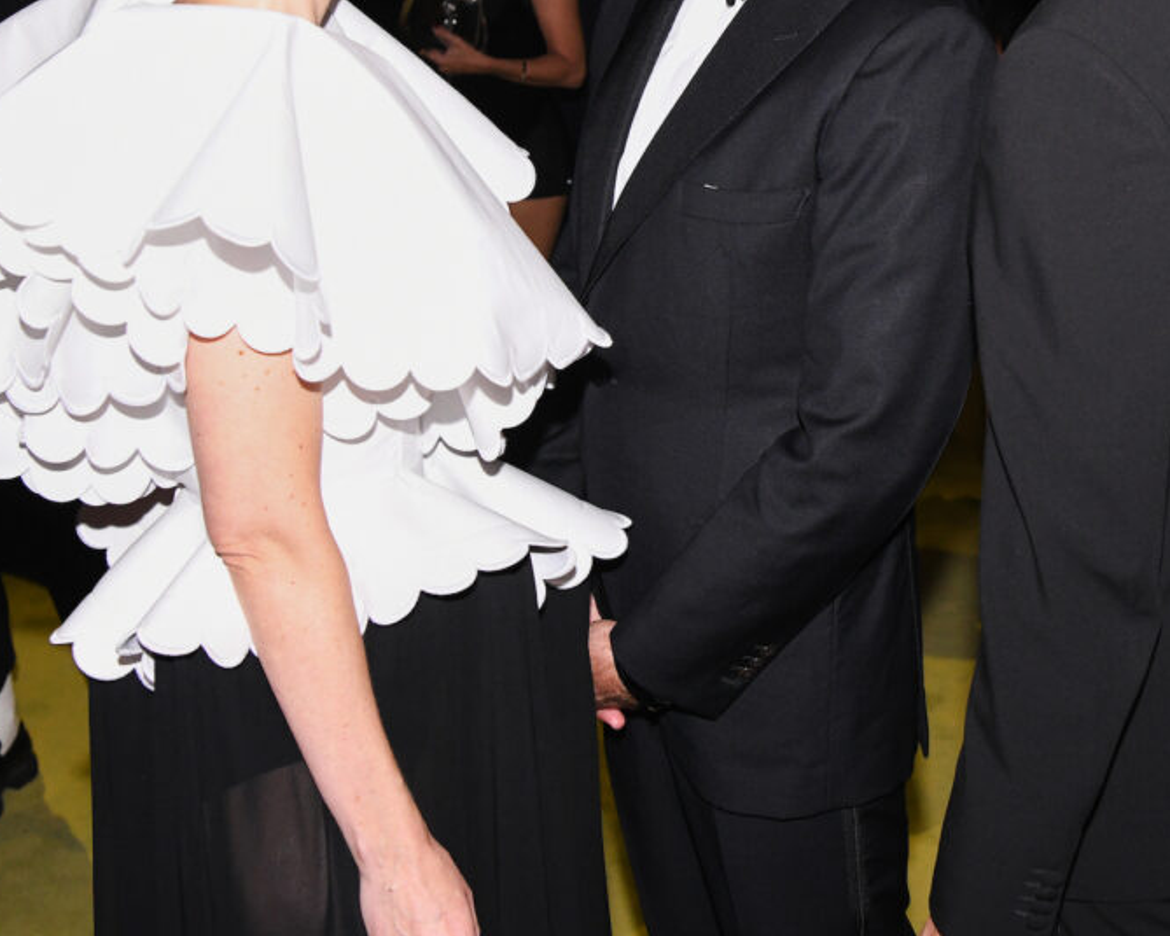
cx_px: 585
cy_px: 236
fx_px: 1593
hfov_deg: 40.3
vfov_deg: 32.1
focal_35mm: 46
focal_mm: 32
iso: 1600
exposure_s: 1/100
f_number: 5.6
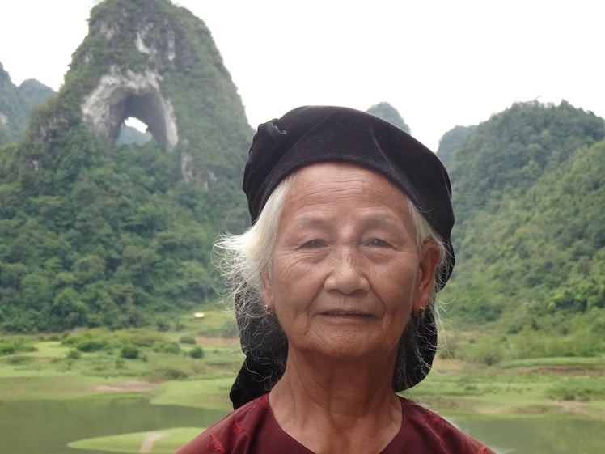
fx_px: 1783
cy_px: 227
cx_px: 302
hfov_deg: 19.3
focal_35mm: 102
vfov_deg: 14.5
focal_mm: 16.13
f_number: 5
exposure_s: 1/125
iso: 500
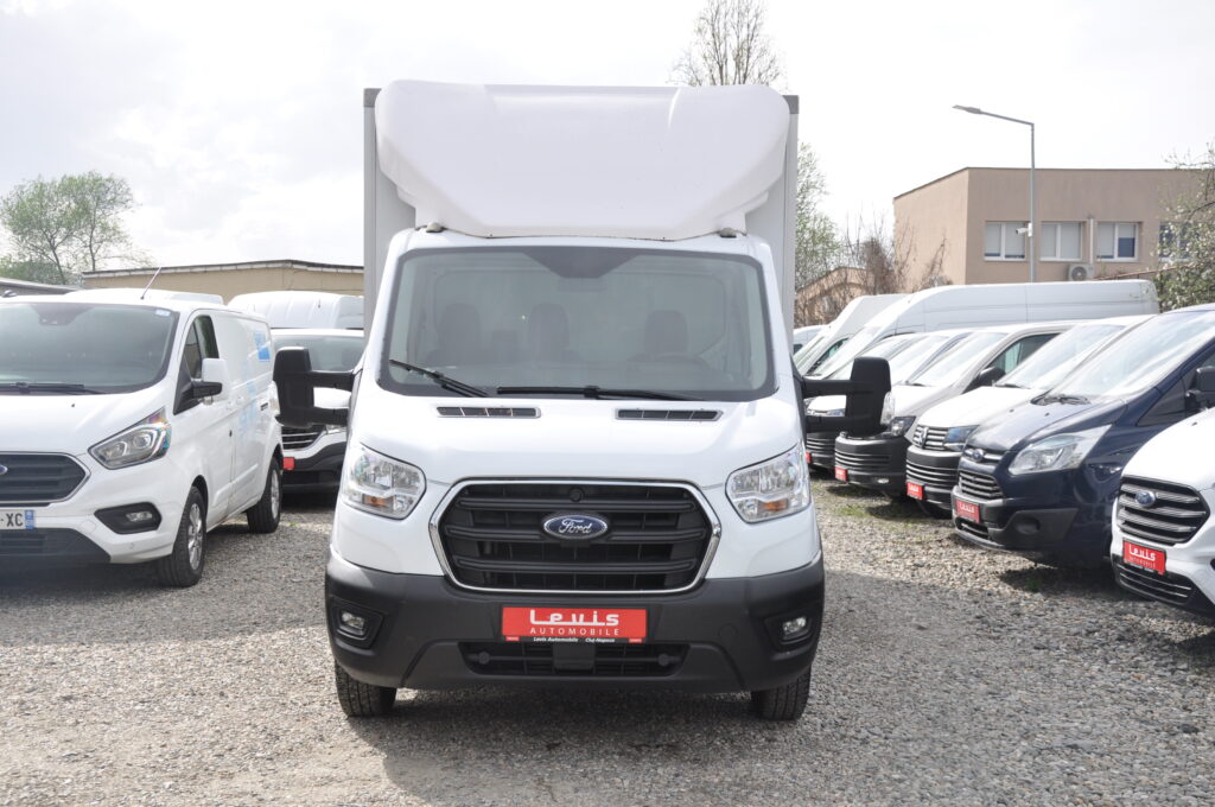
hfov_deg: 46.5
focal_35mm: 42
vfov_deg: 31.8
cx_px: 608
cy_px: 404
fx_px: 1416
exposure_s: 1/250
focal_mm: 28
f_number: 8
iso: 400
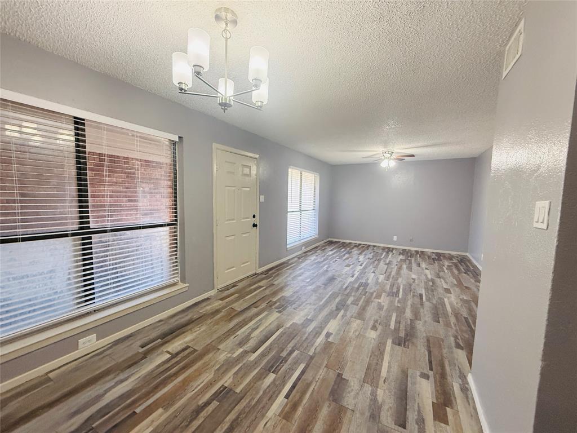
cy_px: 216
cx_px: 288
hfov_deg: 102.1
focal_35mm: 14
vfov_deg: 85.7
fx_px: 233
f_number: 2.2
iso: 400
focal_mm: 2.22
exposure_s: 1/120
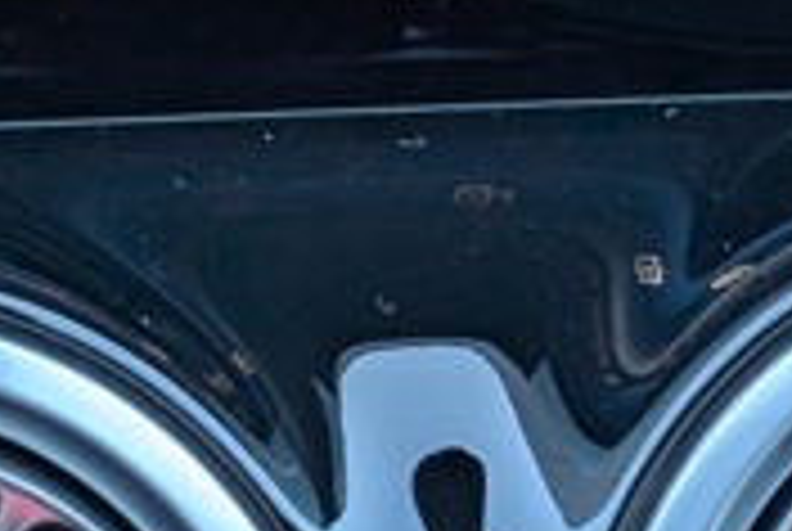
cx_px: 490
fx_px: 5091
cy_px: -544
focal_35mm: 231
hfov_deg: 8.9
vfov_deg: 5.8
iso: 178
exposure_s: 1/220
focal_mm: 6.9
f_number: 1.68
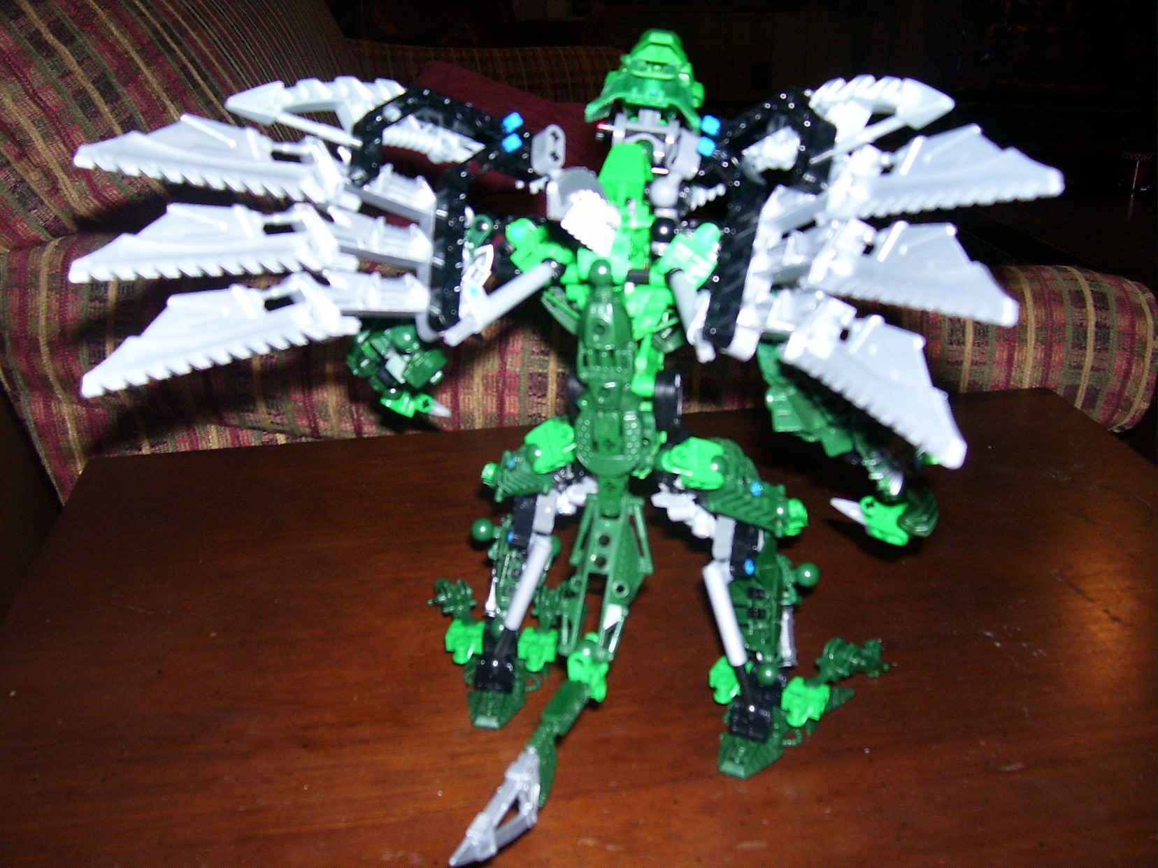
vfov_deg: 41.8
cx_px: 579
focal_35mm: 34
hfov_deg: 54.0
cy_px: 434
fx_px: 1137
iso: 125
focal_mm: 5.6
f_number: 2.7
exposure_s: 1/60
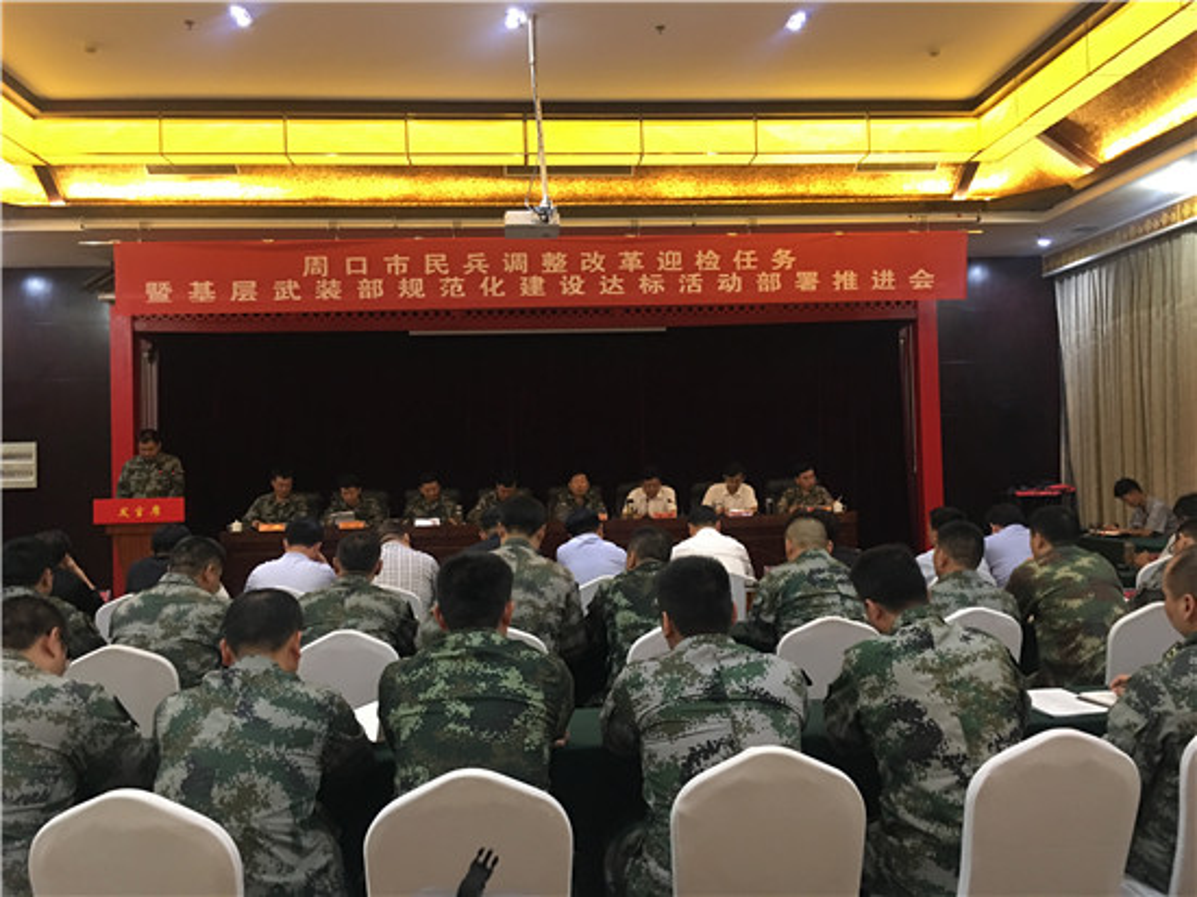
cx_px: 598
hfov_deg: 61.7
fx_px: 1002
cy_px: 448
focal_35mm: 29
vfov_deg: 48.2
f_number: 2.2
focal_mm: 4.15
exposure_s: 1/10
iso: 80
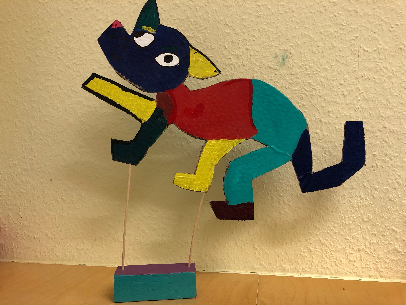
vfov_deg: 49.7
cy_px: 152
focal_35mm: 28
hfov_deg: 63.4
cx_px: 203
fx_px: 328
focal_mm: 3.99
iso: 25
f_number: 1.8
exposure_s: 1/33
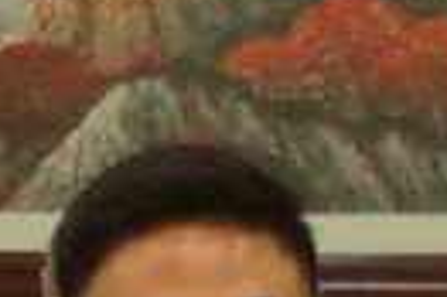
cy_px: 408
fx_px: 3894
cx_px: 249
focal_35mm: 314
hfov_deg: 6.6
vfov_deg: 4.3
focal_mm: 55
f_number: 5.6
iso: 3200
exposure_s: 1/30
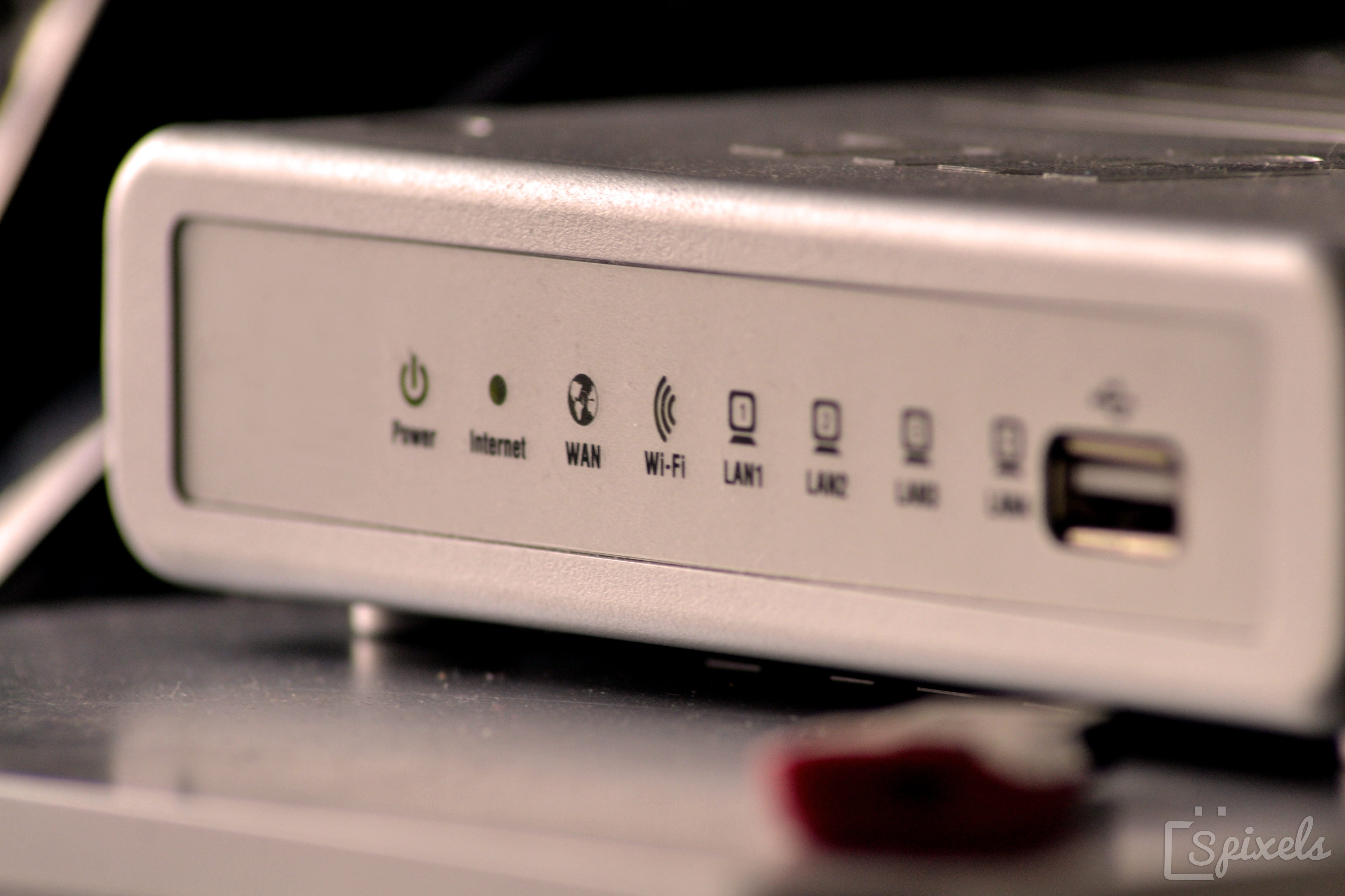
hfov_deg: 7.6
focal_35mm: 270
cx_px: 672
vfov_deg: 5.1
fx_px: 10087
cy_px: 448
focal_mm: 180
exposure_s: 1/60
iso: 800
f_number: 9
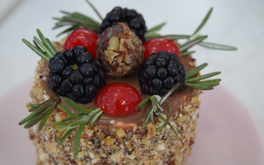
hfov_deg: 29.0
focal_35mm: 71
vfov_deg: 18.3
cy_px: 87
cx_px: 132
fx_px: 511
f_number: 5
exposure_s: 1/60
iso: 720
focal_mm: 46
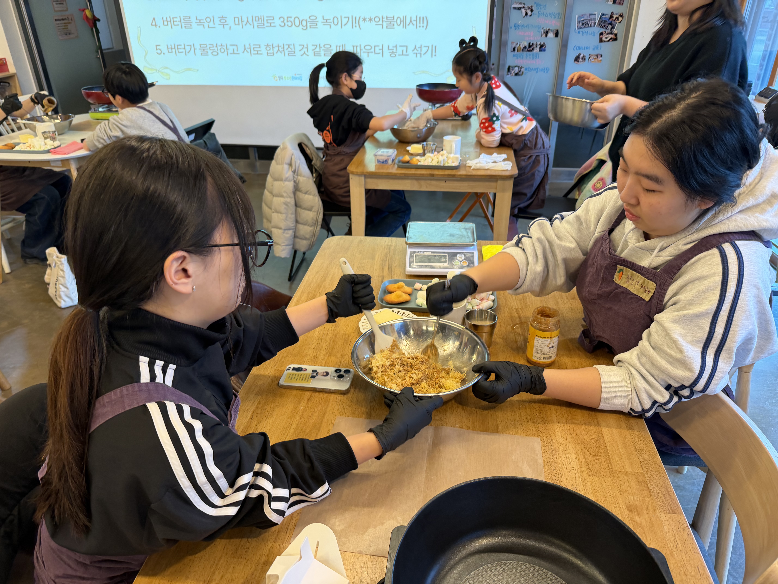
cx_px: 389
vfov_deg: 56.8
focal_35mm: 24
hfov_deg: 71.6
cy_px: 292
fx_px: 539
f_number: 1.78
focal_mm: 6.76
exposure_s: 1/60
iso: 160
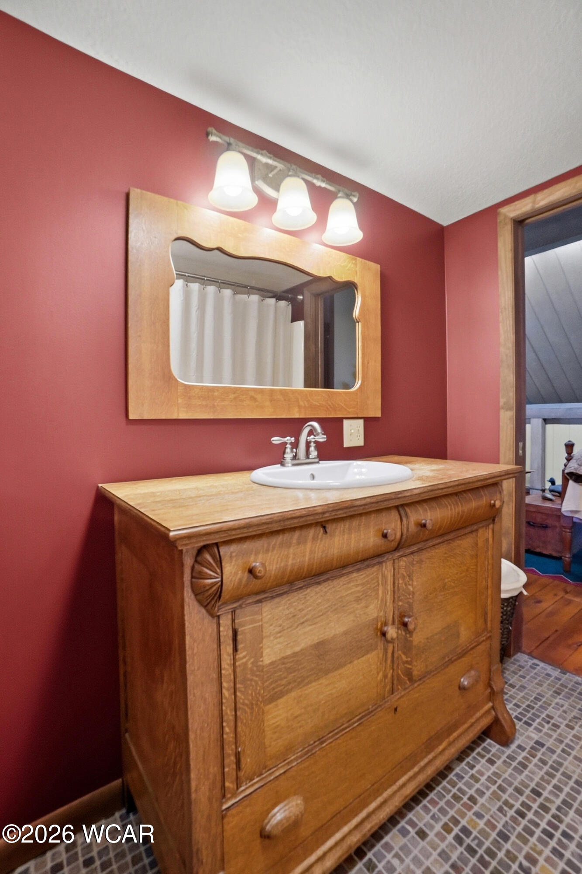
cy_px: 437
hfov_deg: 77.3
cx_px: 291
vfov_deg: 100.4
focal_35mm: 15
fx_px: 364
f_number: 5.6
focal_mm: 10
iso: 125
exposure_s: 1/60
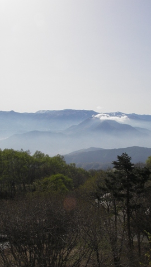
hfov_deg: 28.4
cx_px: 86
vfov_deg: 48.3
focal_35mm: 42
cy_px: 133
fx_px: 298
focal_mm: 6.3
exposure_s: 1/500
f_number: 6.6
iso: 64
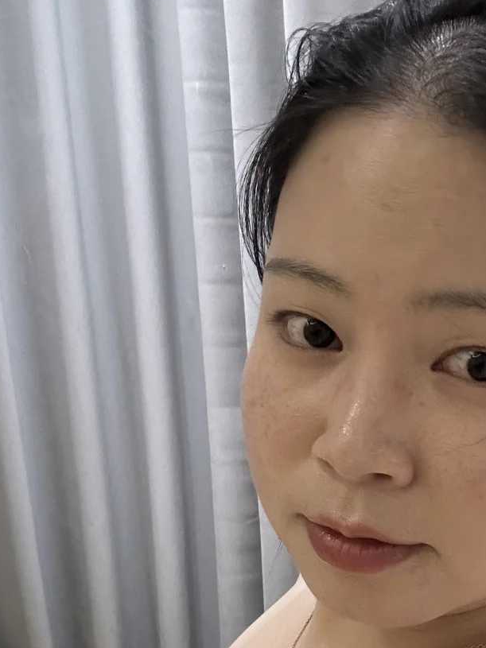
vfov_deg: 34.8
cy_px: 534
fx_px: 992
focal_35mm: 53
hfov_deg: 26.8
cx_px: 412
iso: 200
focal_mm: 2.69
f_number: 1.9
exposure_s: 1/50
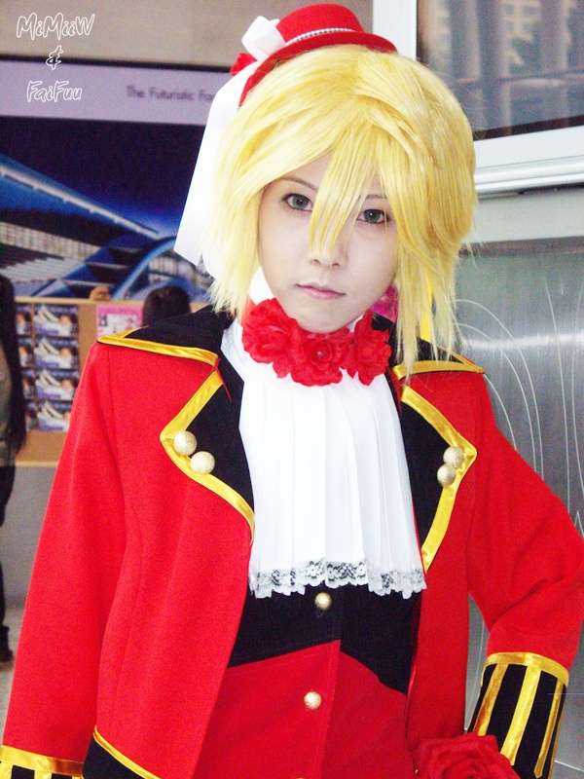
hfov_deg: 13.1
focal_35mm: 113
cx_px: 292
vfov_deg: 17.4
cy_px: 390
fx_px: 2542
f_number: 5.4
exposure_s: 1/125
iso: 400
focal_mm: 23.7
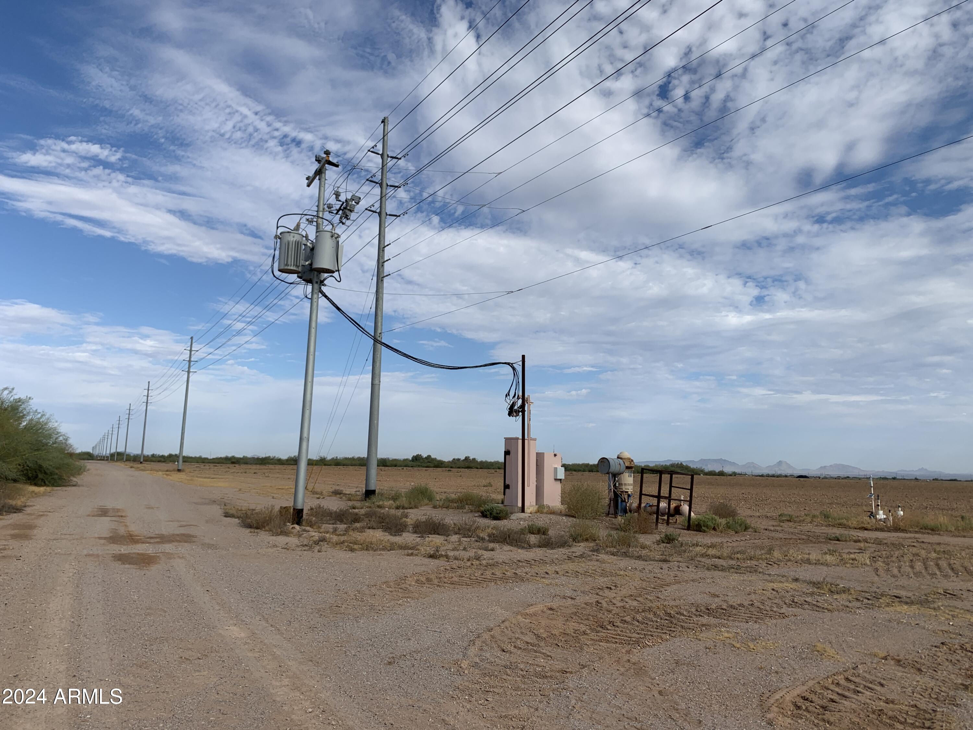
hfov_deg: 67.3
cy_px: 365
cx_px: 486
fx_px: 731
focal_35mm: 26
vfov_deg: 53.1
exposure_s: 1/3289
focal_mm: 4.25
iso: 25
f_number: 1.8
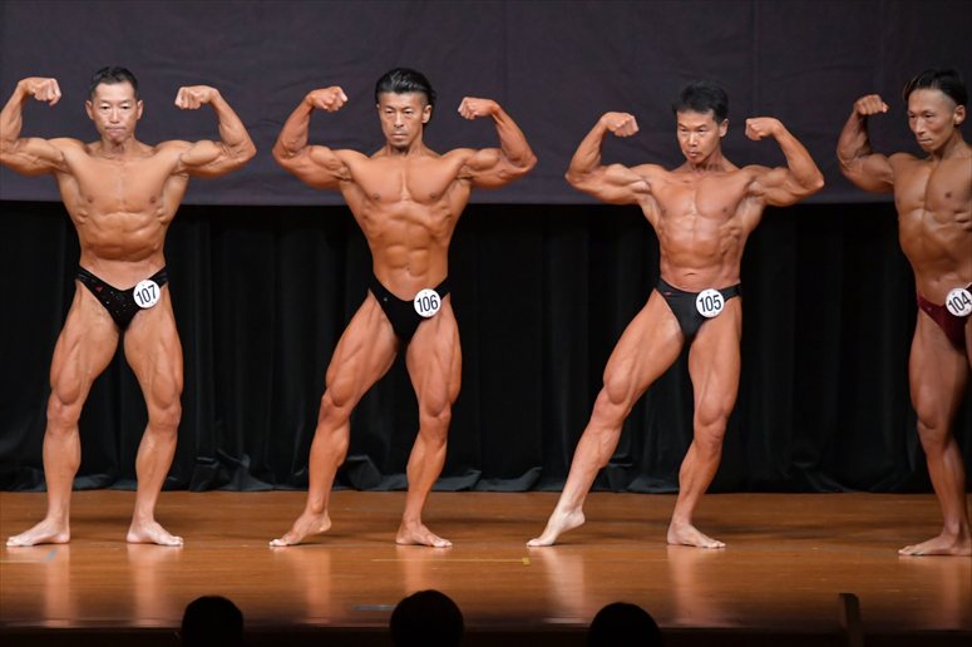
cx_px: 486
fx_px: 6882
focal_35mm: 255
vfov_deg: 5.4
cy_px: 324
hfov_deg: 8.1
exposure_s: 1/400
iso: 5000
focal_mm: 170
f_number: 5.6
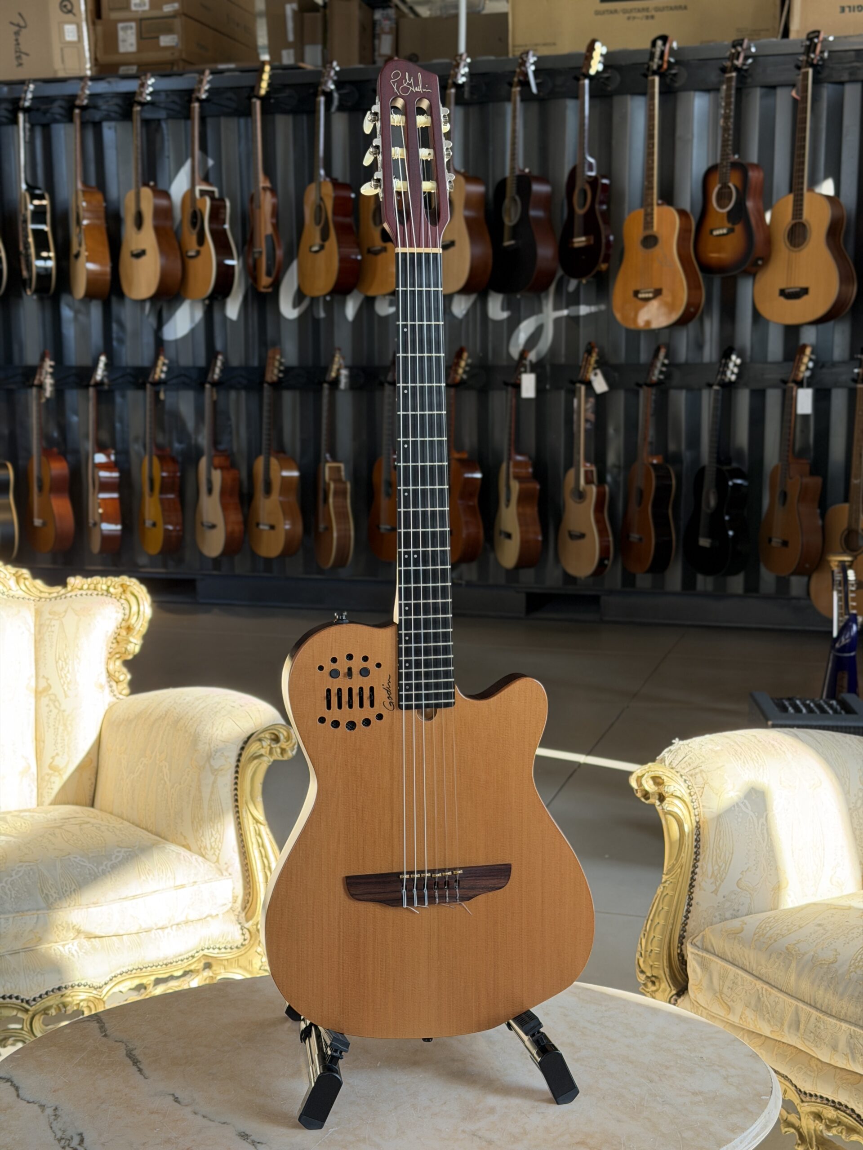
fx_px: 1596
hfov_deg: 30.3
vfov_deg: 39.7
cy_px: 575
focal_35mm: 48
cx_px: 432
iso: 64
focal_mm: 6.76
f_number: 1.78
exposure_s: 1/223
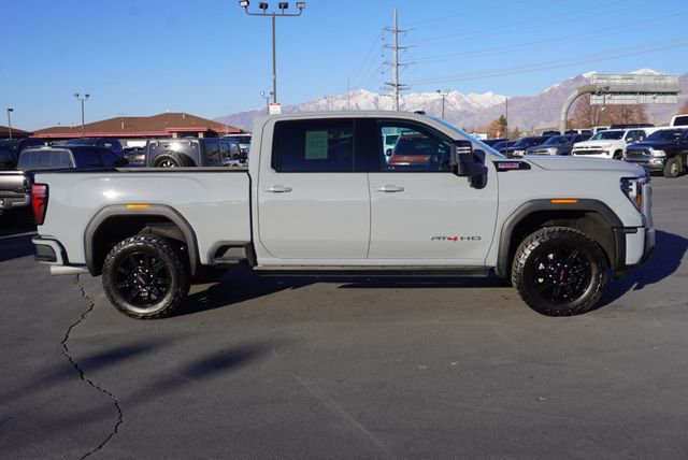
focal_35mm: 32
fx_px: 603
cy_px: 230
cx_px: 344
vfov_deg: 41.8
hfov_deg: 59.4
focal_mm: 21
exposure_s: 1/160
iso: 100
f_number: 10
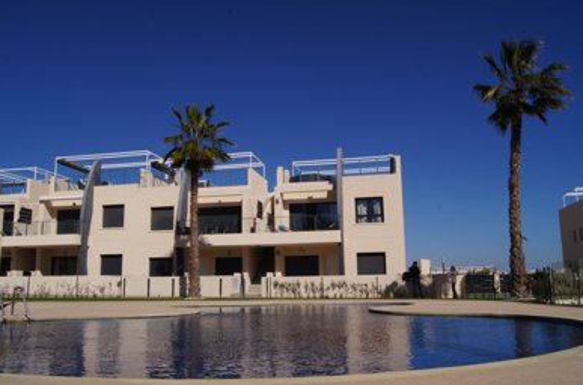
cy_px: 193
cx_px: 286
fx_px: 501
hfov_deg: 60.4
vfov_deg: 42.1
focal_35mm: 31
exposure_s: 1/160
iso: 100
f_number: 18
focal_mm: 20
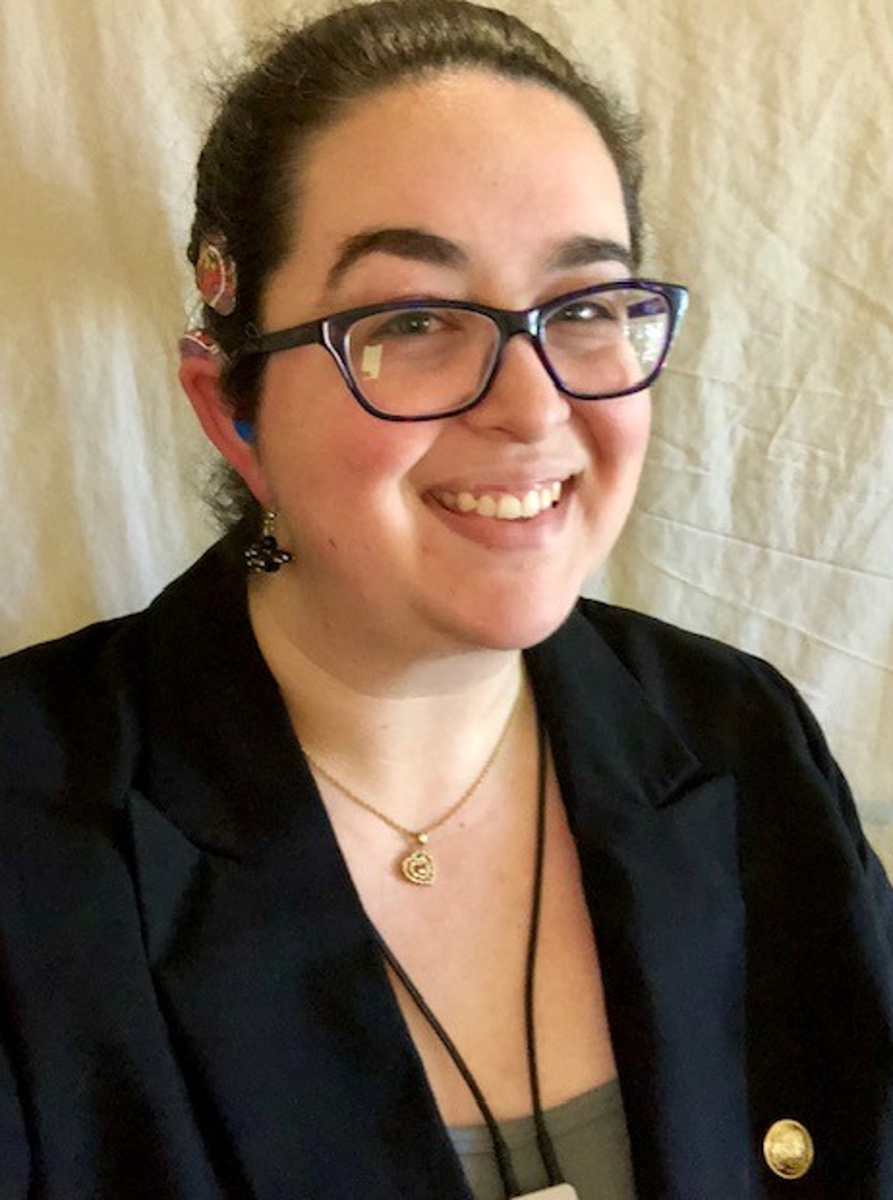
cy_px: 599
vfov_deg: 55.5
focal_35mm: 33
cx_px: 456
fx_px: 1141
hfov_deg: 42.7
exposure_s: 1/30
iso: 400
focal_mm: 2.87
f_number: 2.2
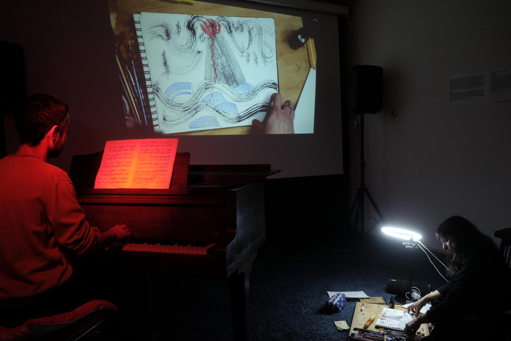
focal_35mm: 27
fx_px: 383
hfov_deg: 67.4
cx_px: 256
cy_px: 170
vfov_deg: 47.9
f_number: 3.6
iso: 1600
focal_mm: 18
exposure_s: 1/60
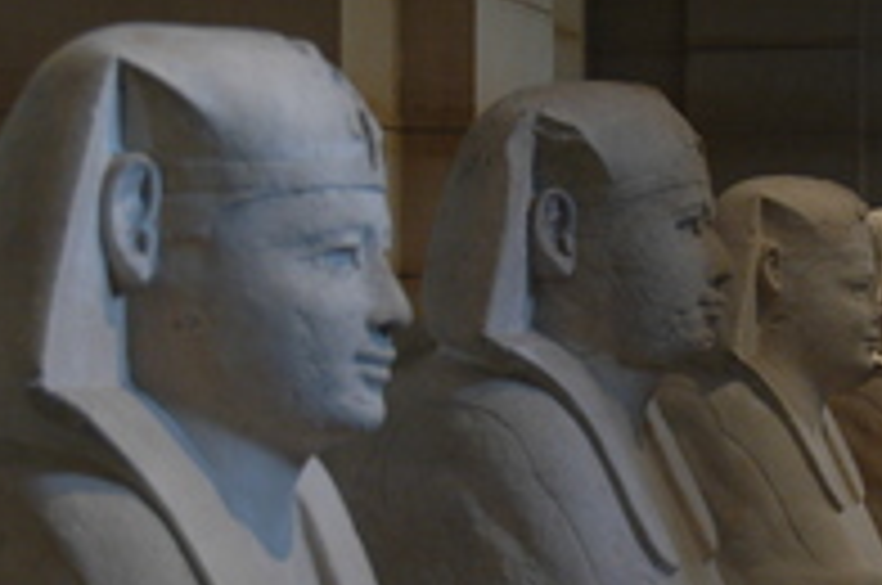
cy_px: 432
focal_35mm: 128
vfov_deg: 10.7
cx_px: 666
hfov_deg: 16.0
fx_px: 3131
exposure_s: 1/20
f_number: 4.5
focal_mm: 38
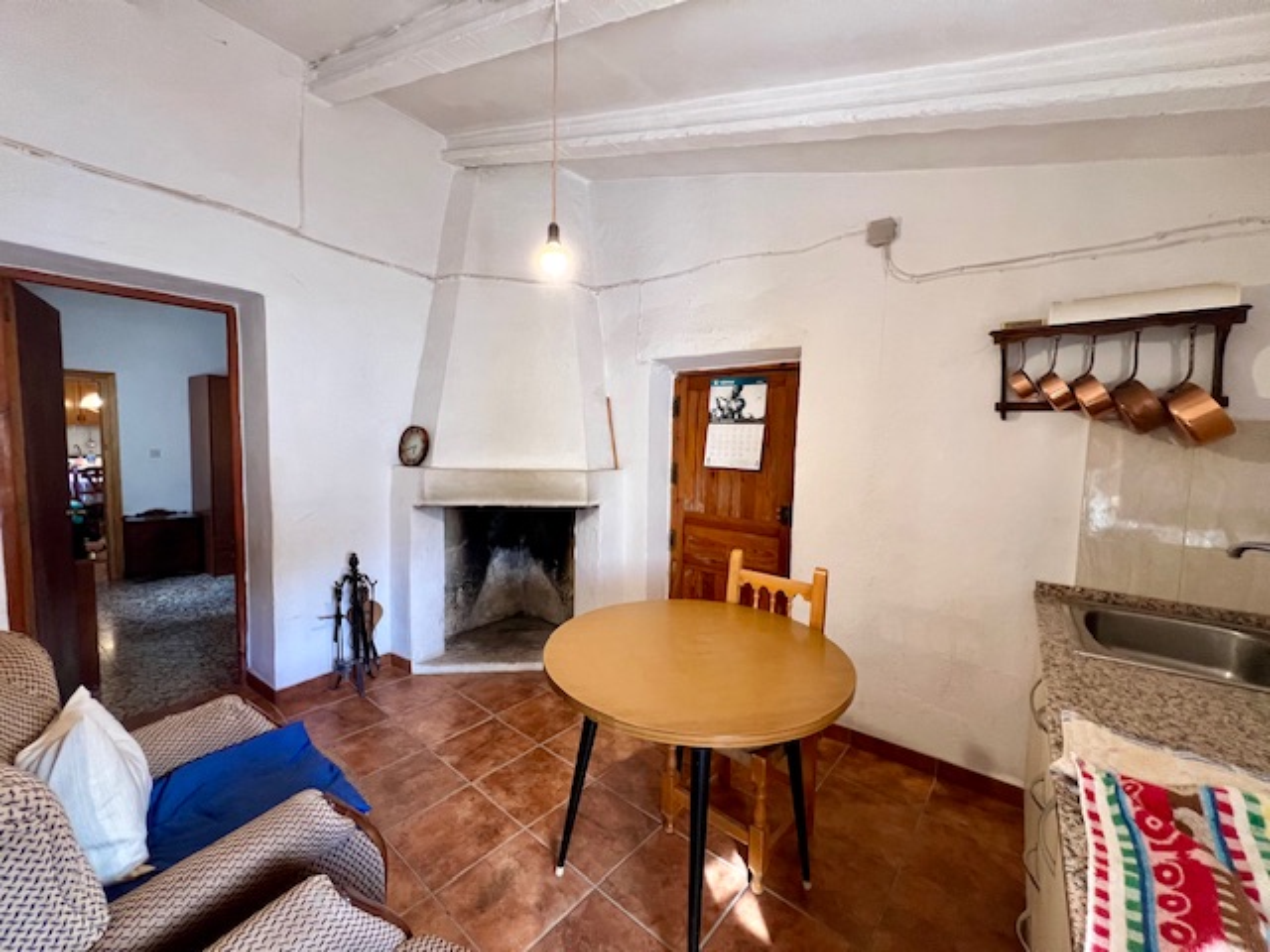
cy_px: 476
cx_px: 635
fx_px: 477
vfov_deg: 89.9
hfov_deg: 106.2
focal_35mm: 13
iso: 250
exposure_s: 1/84
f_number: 1.8
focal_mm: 1.57
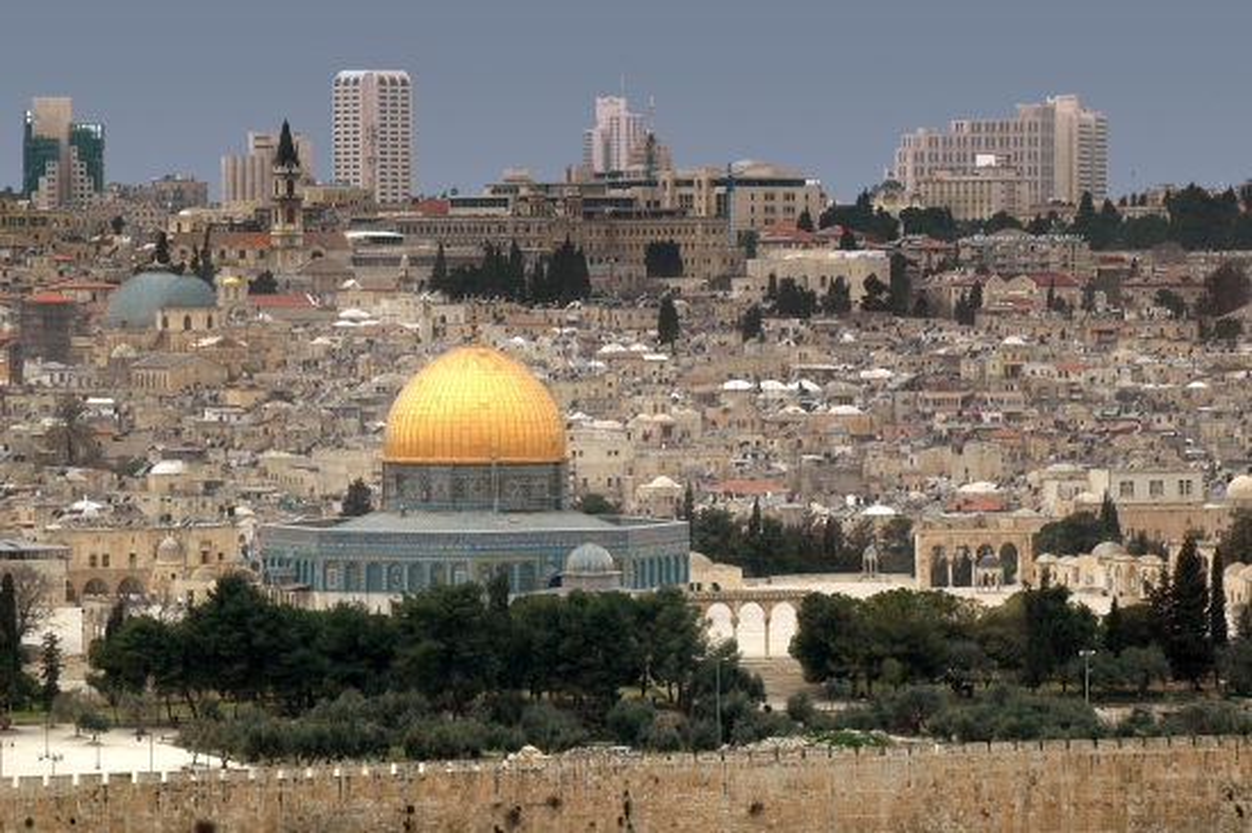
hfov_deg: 12.2
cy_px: 416
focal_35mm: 168
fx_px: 5839
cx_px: 626
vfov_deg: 8.2
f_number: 6.3
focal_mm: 112
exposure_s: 1/640
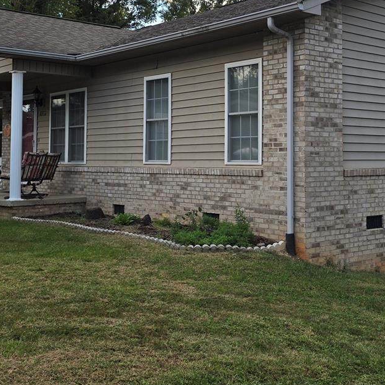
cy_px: 121
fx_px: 629
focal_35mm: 50
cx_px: 272
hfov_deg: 33.6
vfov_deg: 33.7
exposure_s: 1/180
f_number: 1.7
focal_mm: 6.3
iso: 40
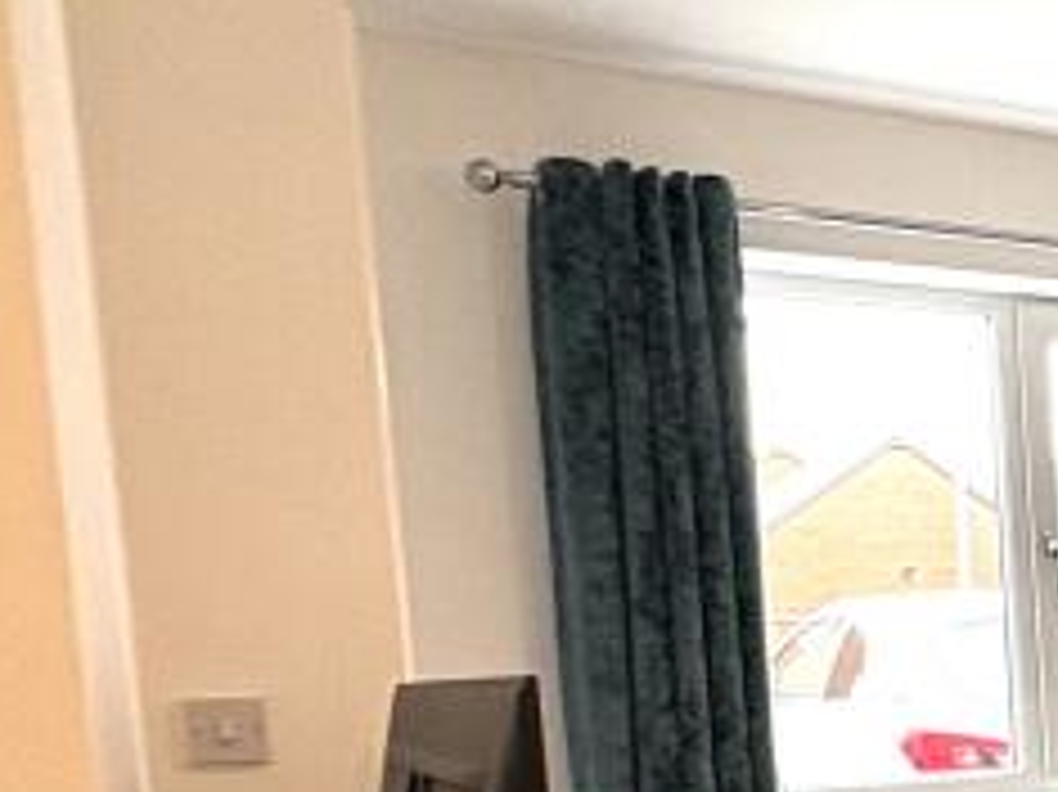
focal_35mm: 61
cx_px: 1576
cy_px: 855
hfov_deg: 24.7
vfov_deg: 22.7
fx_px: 1863
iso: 160
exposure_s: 1/99
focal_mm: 2.22
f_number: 2.2
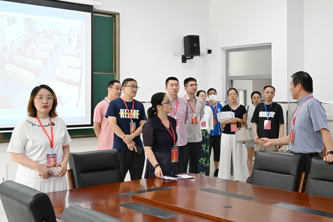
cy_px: 94
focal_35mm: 49
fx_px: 453
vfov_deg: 27.5
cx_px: 193
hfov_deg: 40.2
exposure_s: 1/40
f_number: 4
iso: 400
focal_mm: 40
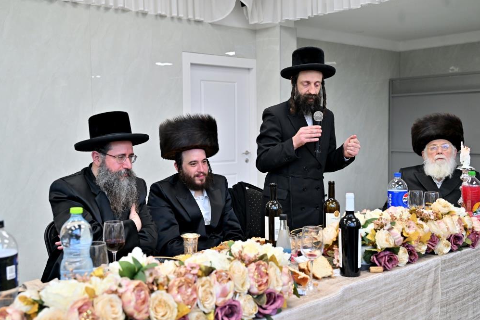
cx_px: 237
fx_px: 507
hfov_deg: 50.7
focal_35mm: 38
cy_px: 163
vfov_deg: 35.1
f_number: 4
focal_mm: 37
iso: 500
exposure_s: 1/250
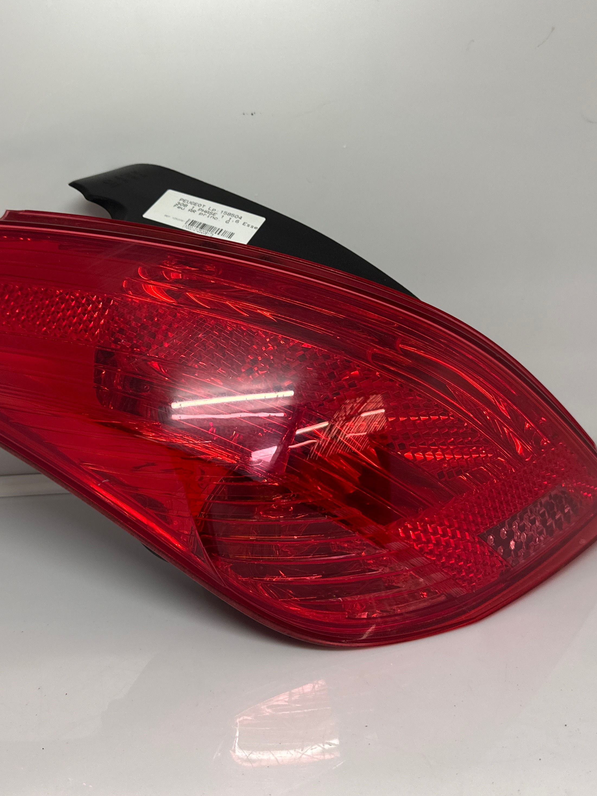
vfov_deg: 55.4
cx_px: 239
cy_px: 398
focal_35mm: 33
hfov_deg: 42.7
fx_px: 759
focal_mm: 6.76
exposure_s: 1/100
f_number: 1.78
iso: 125
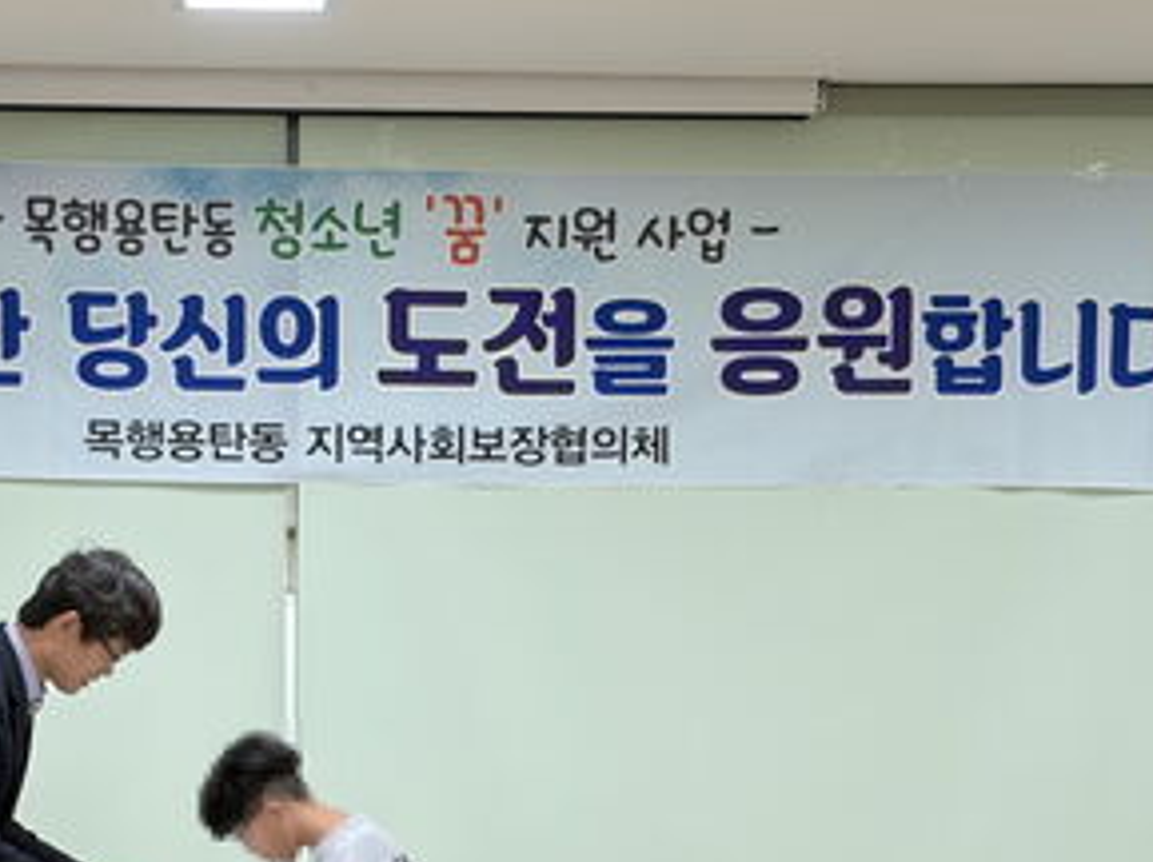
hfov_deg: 16.8
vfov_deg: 12.5
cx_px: 383
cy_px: 764
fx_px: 3892
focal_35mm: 117
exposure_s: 1/61
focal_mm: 5.96
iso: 50
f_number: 1.6
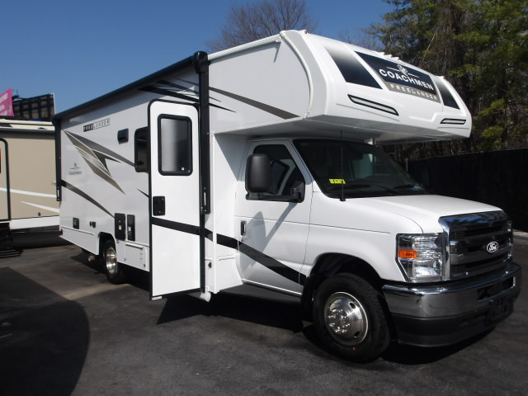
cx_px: 264
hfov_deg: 65.3
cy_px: 198
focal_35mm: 27
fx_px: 412
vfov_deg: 51.4
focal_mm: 4.9
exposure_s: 1/200
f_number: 10.4
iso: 100
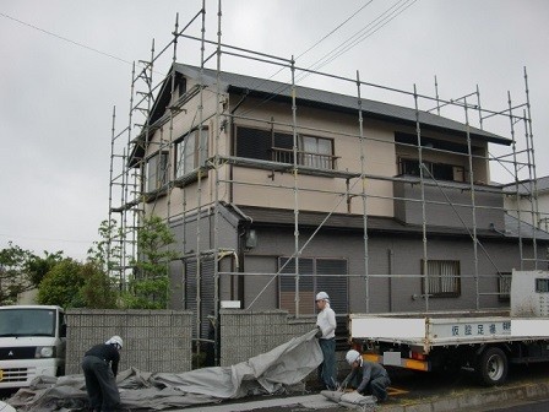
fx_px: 603
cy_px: 206
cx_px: 274
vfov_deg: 37.7
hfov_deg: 49.0
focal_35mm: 38
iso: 64
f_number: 3.9
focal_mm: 6.66
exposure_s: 1/200
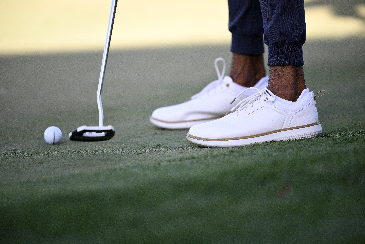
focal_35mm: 400
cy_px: 122
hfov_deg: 5.2
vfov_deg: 3.4
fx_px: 4055
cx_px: 182
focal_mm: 400
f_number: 2.8
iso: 800
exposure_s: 1/3200
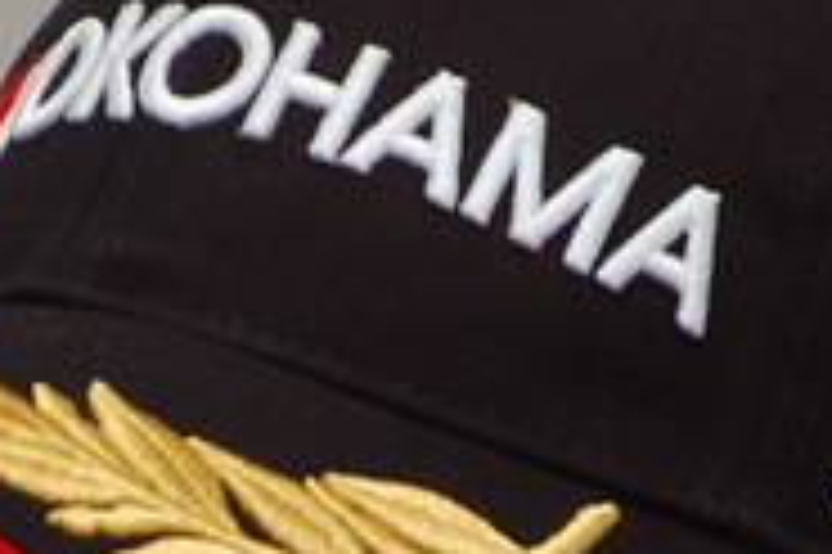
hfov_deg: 1.9
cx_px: 355
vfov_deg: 1.2
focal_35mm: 1113
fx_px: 25699
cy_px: 959
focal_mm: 190
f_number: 8
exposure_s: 1/60
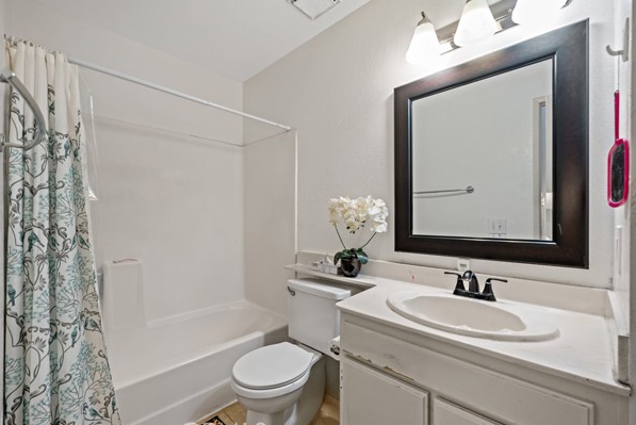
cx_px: 310
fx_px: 265
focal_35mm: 15
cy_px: 220
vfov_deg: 77.4
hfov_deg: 100.3
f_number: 5
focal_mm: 14
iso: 1000
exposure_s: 1/50
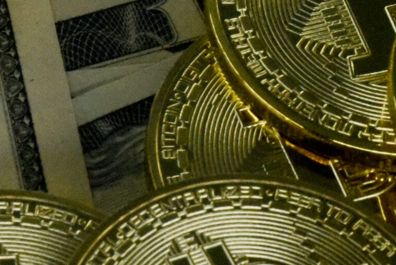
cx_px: 153
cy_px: -25
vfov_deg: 4.0
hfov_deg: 5.9
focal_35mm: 348
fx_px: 3831
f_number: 32
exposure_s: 1/160
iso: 12800
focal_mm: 105
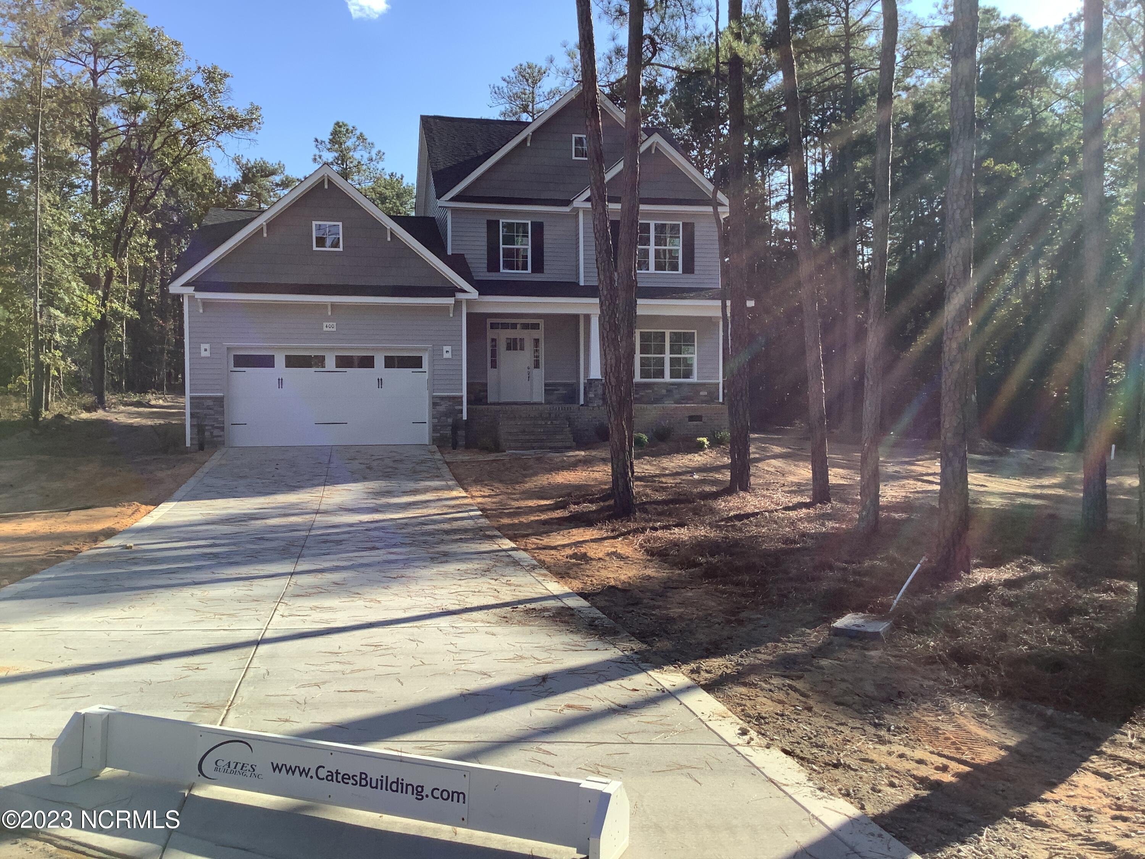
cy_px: 430
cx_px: 572
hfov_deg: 58.4
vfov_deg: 45.4
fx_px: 1025
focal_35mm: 31
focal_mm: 3.3
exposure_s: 1/754
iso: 25
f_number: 2.4
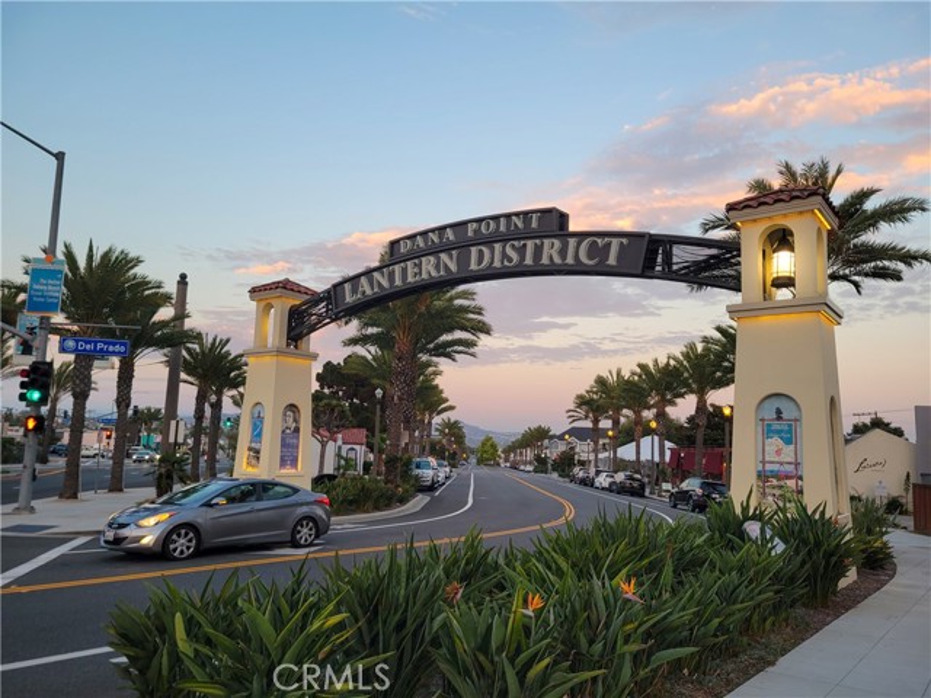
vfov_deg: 53.1
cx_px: 466
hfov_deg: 67.3
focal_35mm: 26
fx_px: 699
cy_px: 349
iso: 50
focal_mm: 5.4
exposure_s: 1/119
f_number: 1.8
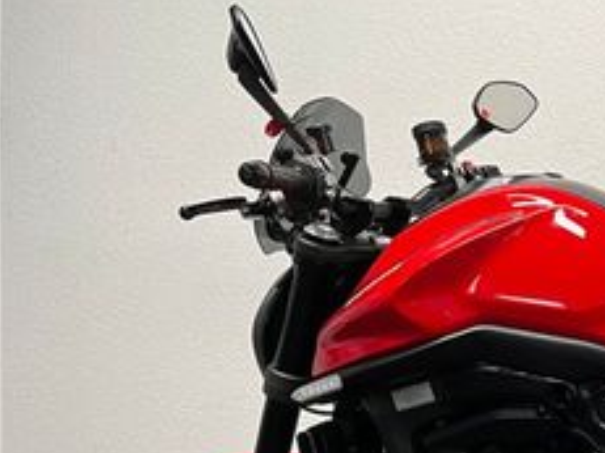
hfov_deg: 24.3
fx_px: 1258
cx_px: 746
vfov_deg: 19.7
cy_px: 474
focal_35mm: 72
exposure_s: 1/50
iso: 80
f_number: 1.6
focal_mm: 5.1
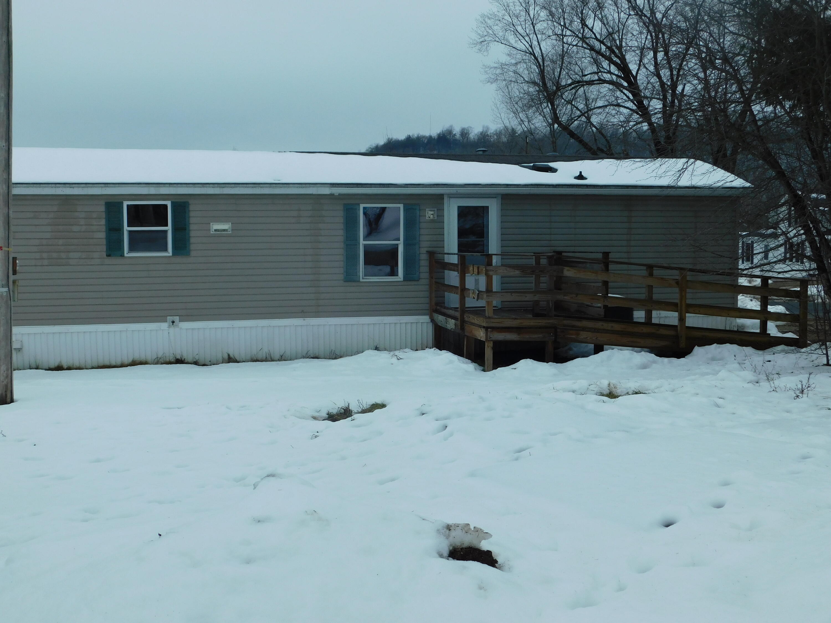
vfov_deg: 36.0
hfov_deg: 46.8
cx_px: 416
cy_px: 312
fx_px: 960
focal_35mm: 40
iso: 125
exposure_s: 1/800
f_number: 3.6
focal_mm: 7.1
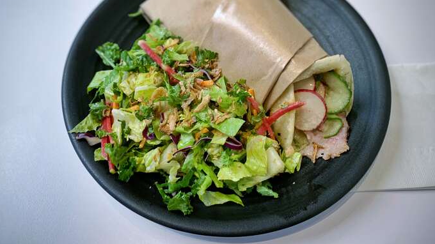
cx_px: 211
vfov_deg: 36.4
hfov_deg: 61.0
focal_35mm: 32
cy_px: 92
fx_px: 369
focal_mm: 4.25
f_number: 1.8
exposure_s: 1/60
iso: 50
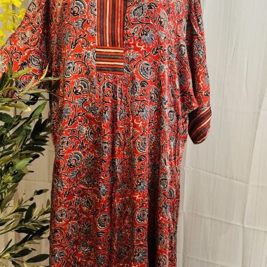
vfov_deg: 49.6
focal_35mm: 33
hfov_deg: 49.6
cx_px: 150
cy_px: 150
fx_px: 288
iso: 320
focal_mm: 6.86
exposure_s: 1/60
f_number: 1.78
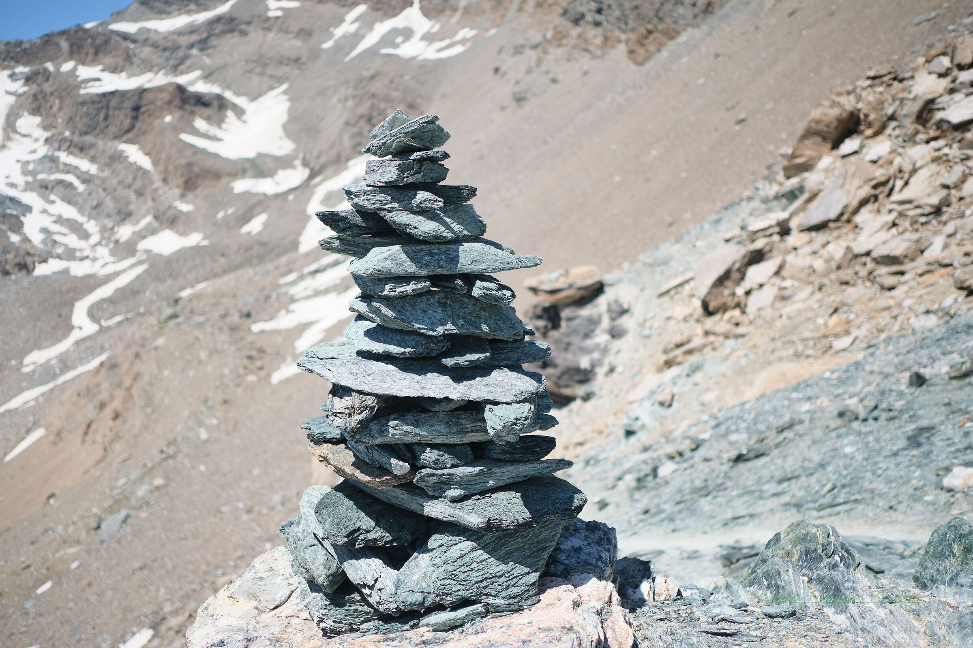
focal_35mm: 35
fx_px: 946
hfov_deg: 54.4
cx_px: 486
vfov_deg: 37.9
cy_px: 324
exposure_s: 1/5800
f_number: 2
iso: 160
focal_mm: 23
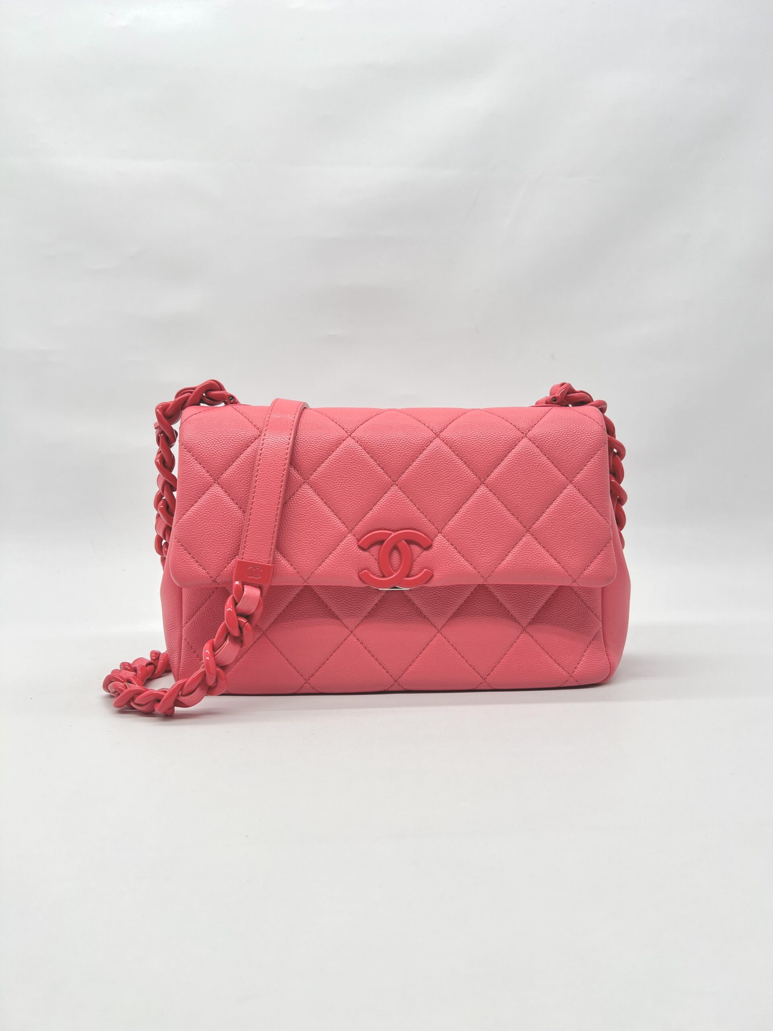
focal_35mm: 26
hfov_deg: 53.1
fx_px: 774
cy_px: 516
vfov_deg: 67.3
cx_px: 386
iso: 40
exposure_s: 1/203
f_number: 1.5
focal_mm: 5.7
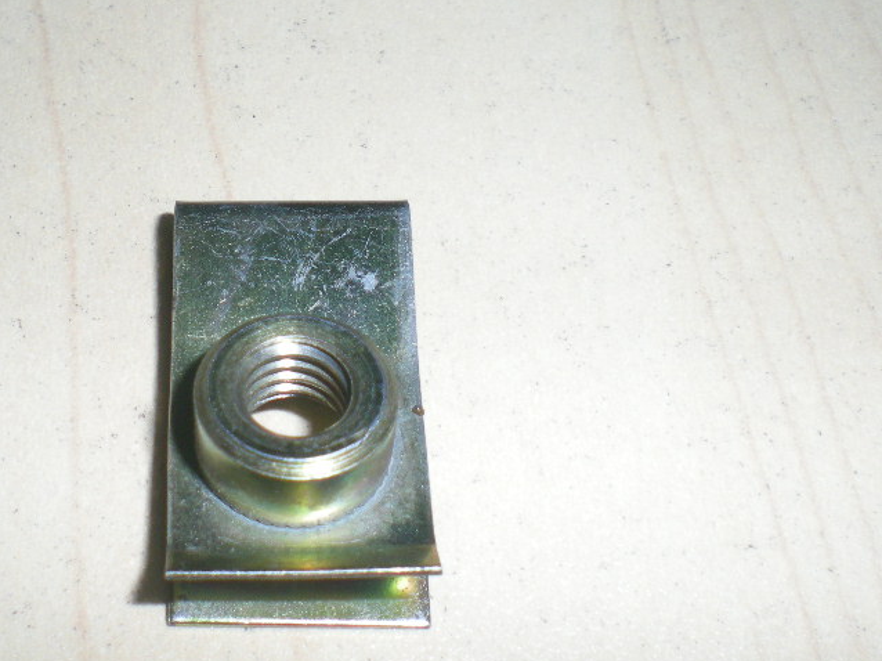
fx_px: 1554
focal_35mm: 61
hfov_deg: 31.2
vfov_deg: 24.0
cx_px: 242
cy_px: 315
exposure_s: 1/60
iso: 100
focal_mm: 6.3
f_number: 4.6
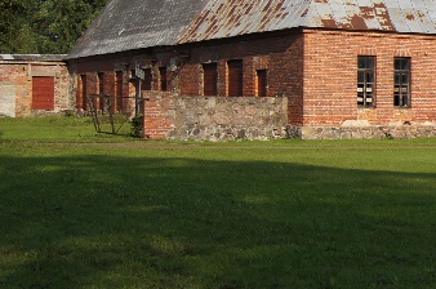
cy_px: 97
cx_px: 682
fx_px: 1160
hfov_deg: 18.5
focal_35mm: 96
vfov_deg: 14.2
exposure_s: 1/1250
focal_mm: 18
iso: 100
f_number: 3.5
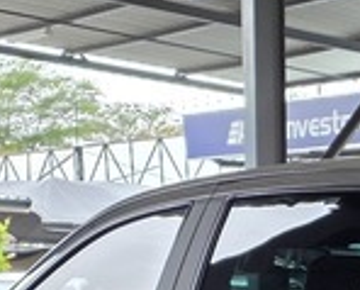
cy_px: 470
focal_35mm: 155
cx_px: 696
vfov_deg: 9.6
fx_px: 1655
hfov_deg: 11.3
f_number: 1.7
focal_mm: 6.25
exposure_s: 1/180
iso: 80
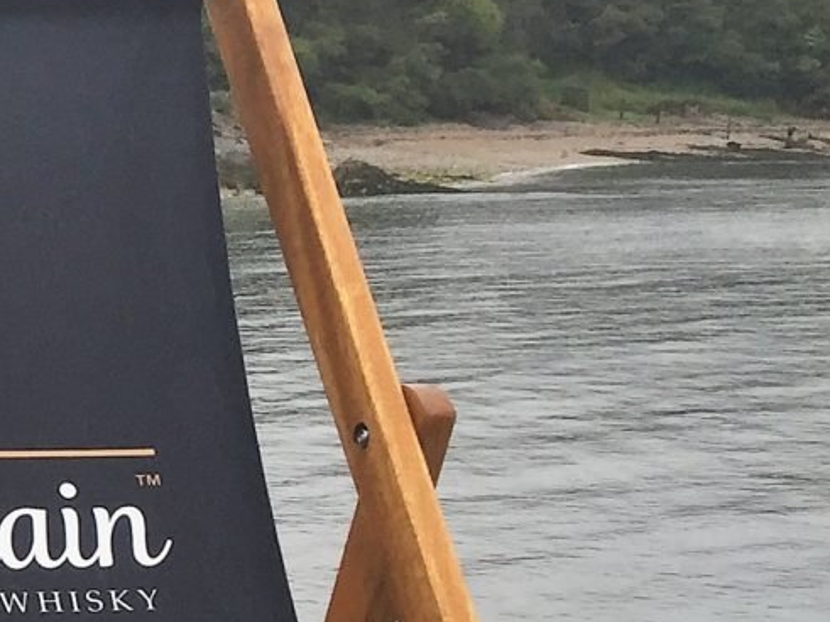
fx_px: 2901
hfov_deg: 13.6
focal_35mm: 121
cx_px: -894
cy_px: 708
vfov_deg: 12.0
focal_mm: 4.15
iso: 32
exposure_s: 1/188
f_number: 2.2
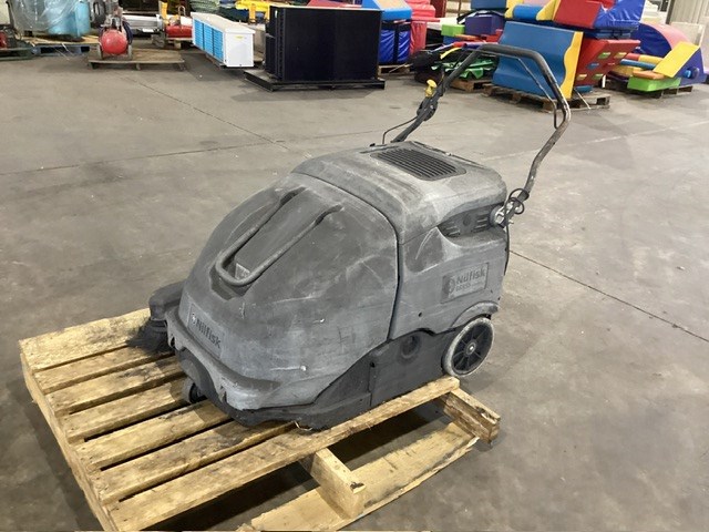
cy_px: 266
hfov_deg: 58.4
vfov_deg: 45.4
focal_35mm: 31
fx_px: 635
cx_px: 354
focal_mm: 3.3
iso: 400
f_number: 2.4
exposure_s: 1/40
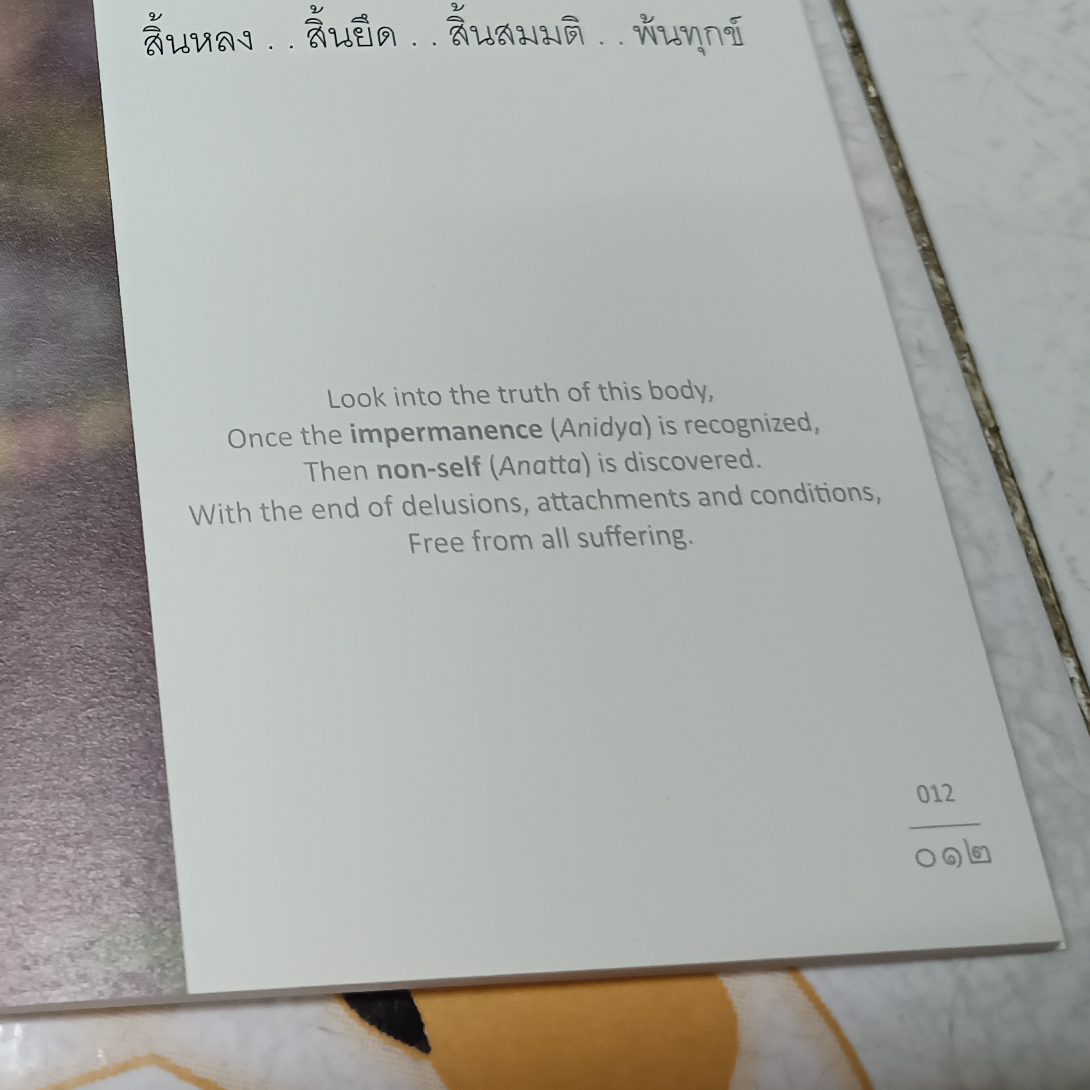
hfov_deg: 31.7
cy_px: 206
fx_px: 1781
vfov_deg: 33.0
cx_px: 25
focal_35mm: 50
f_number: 1.7
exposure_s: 1/33.3
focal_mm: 5.31
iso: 937
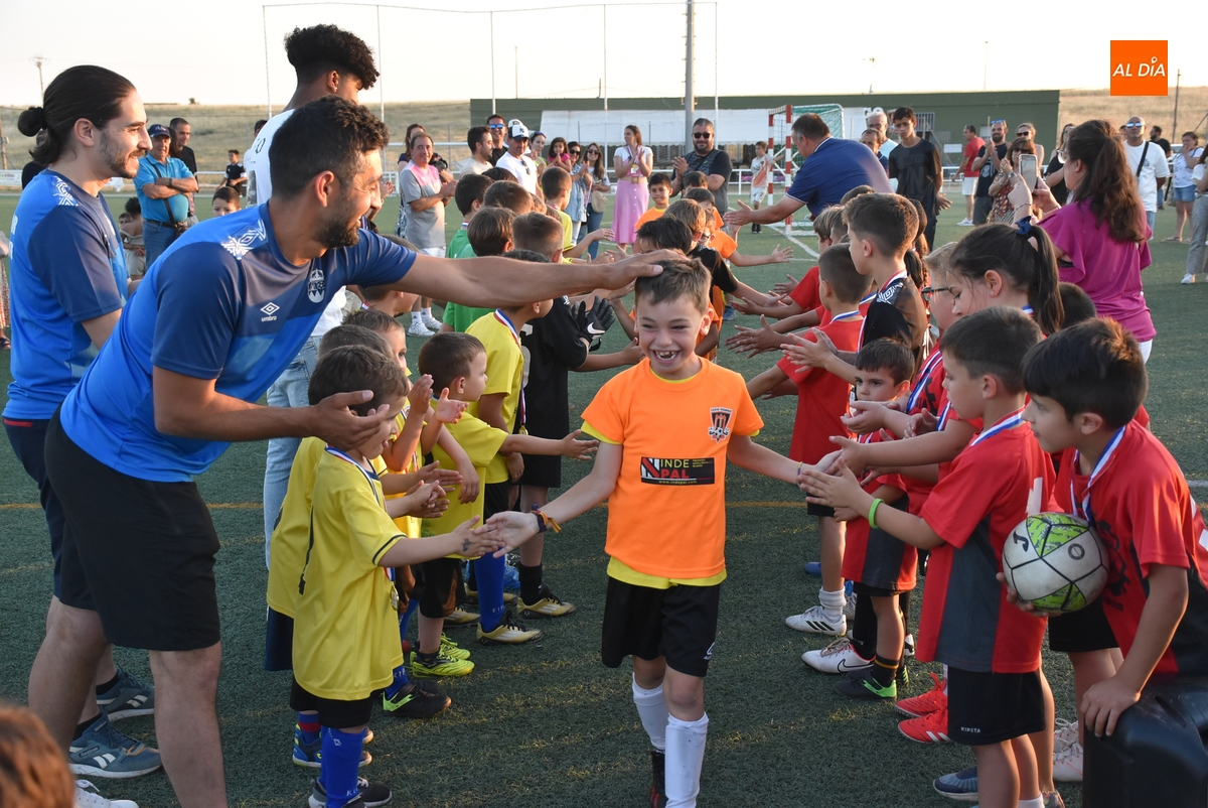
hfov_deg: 43.6
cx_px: 604
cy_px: 404
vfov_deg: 29.9
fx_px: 1511
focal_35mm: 45
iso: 1100
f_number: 4
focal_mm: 30
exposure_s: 1/500
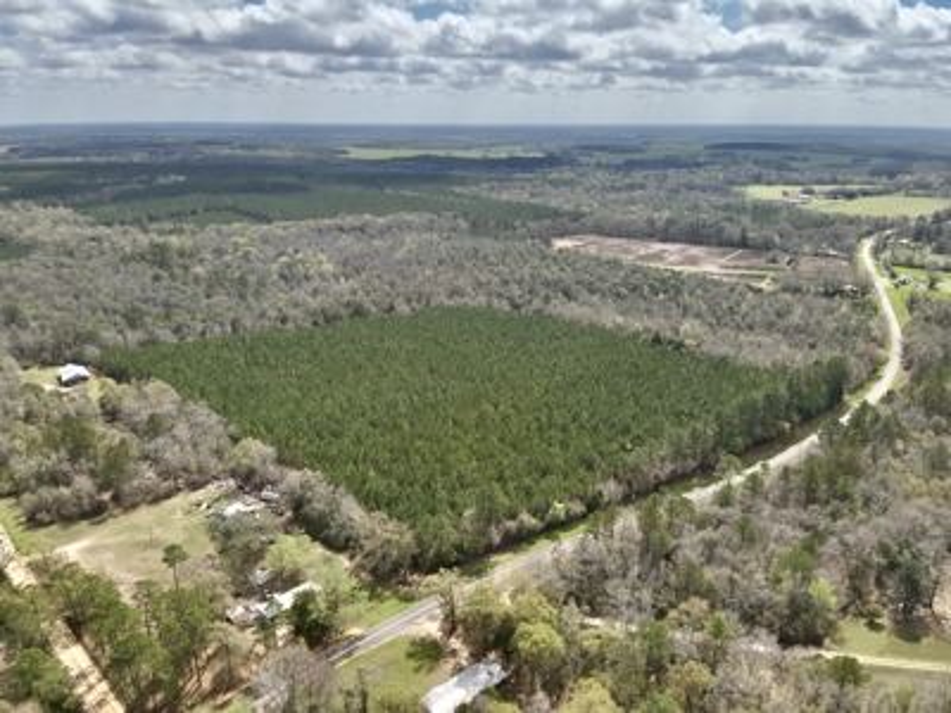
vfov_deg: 56.8
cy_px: 356
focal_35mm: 24
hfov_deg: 71.6
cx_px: 476
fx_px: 659
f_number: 2.8
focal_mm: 4.4
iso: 100
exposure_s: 1/1600
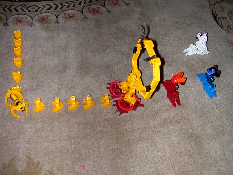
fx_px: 249
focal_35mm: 37
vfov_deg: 38.7
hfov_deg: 50.1
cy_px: 88
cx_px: 116
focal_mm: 5.6
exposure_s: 1/59.9
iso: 100
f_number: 2.7
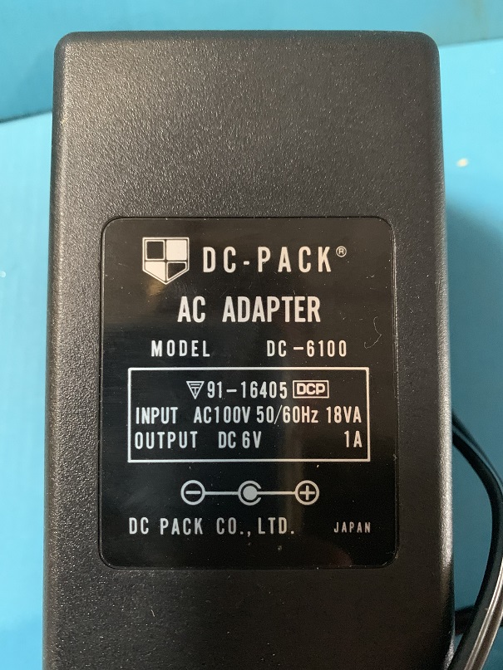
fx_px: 504
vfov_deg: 67.3
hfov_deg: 53.1
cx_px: 252
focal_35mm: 26
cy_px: 335
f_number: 1.8
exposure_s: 1/29
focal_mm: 4.25
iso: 800
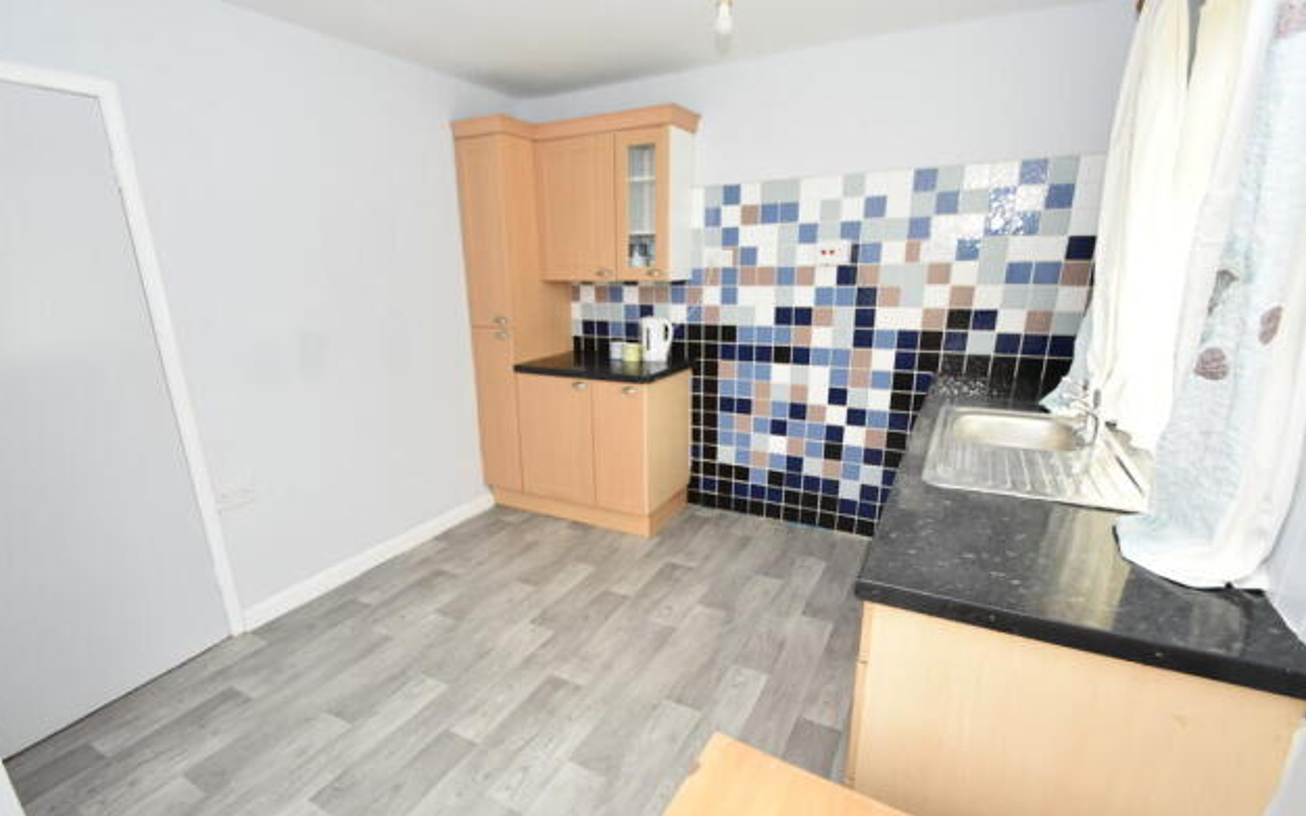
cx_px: 637
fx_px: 569
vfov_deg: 71.1
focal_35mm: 16
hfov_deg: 97.8
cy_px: 439
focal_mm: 10
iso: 800
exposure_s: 1/125
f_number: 5.6
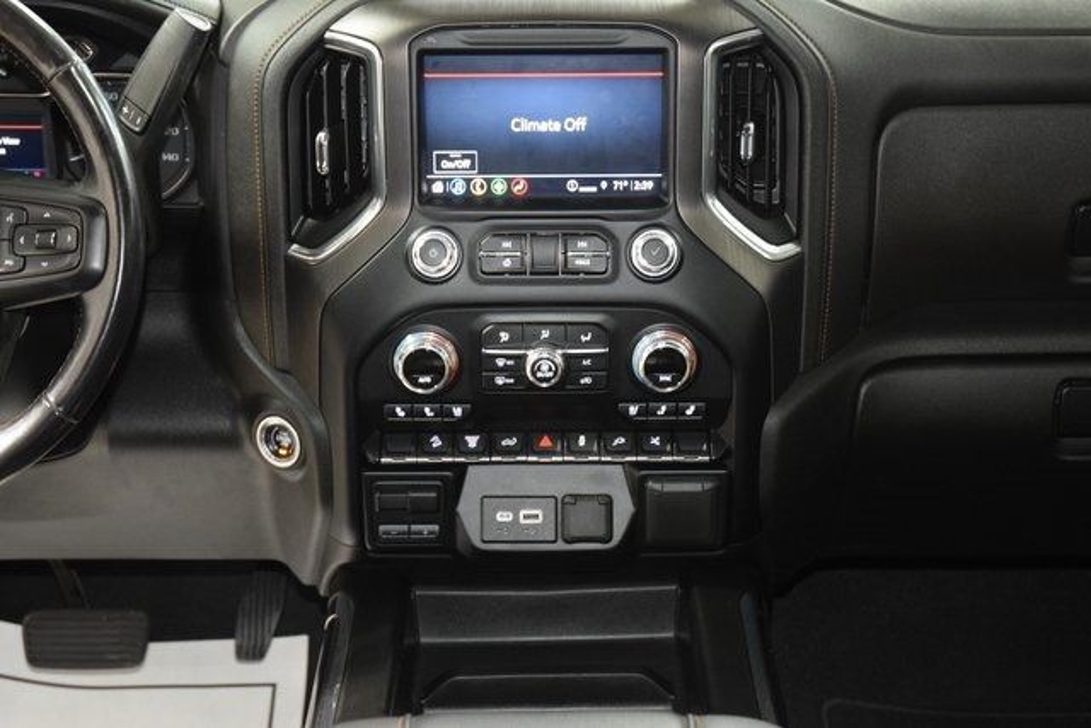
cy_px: 364
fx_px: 1819
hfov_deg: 33.4
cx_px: 546
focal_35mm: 60
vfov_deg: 22.6
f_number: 4.2
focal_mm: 40
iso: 3200
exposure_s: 1/20
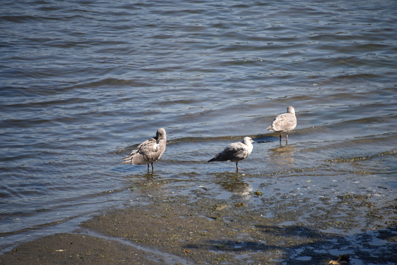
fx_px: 3309
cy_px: 132
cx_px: 198
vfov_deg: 4.6
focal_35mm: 300
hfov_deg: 6.9
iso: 200
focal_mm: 300
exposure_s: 1/640
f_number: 5.6
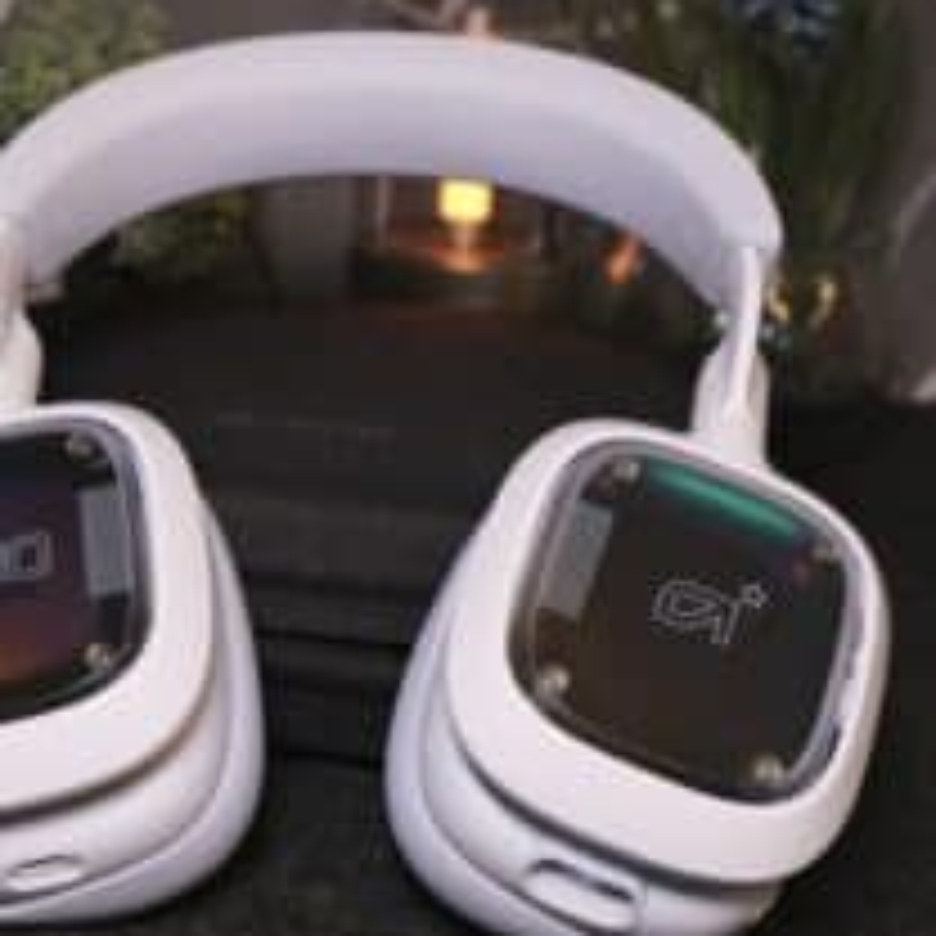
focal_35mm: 59
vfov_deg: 29.1
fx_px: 1805
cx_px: 302
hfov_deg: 28.9
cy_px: 508
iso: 1000
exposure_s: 1/38
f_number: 6.4
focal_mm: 24.7
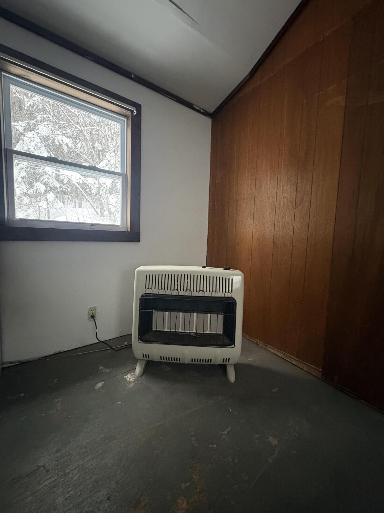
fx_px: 207
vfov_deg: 102.1
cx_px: 192
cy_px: 256
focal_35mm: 14
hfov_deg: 85.7
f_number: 2.2
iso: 1250
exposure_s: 1/30
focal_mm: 2.22
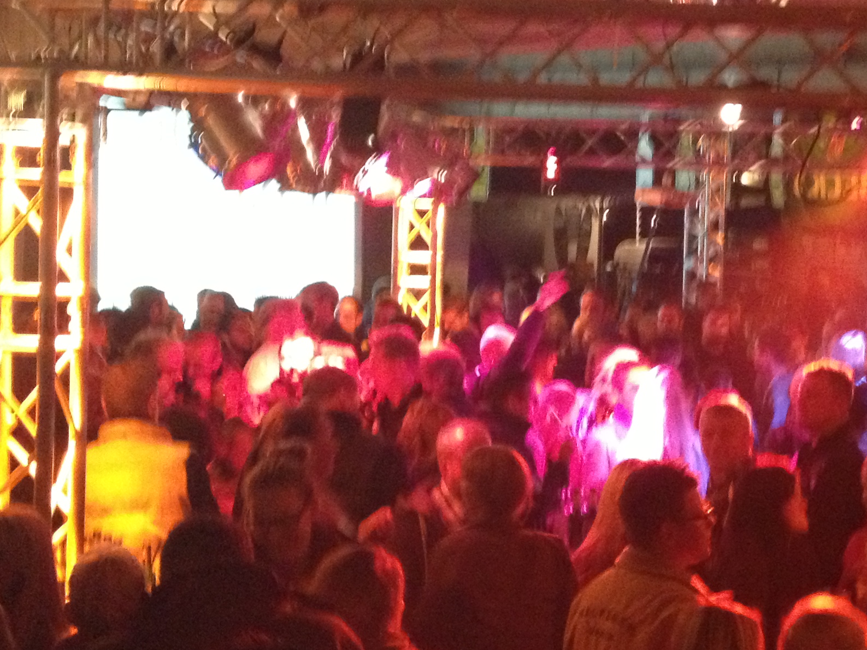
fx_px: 1803
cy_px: 330
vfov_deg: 20.4
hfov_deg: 26.6
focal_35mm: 72
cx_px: 664
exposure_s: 1/15
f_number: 2.4
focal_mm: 4.28
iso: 500
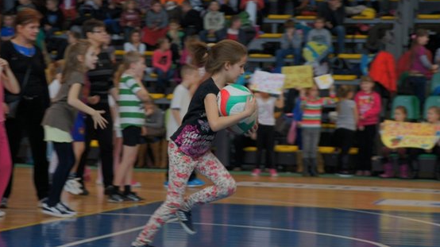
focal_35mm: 129
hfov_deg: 16.6
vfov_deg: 9.4
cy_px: 125
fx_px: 1504
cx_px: 209
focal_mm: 70
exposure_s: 1/160
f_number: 4
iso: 400
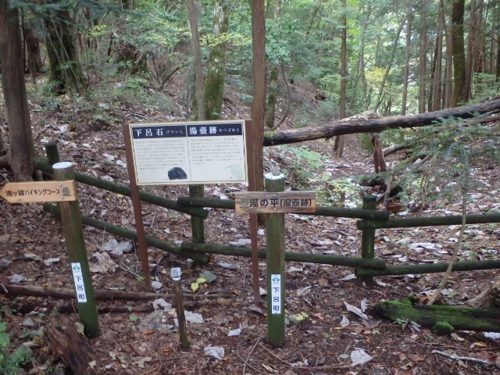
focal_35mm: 32
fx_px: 462
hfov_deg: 56.8
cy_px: 188
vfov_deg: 44.2
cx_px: 250
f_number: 4.2
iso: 800
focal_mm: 5.7
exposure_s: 1/15
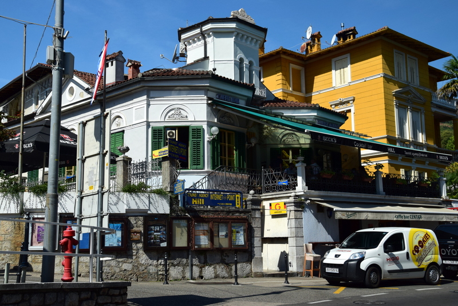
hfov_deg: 43.6
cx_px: 229
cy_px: 153
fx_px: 573
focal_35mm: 45
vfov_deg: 29.9
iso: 400
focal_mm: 30
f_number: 11
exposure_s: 1/400
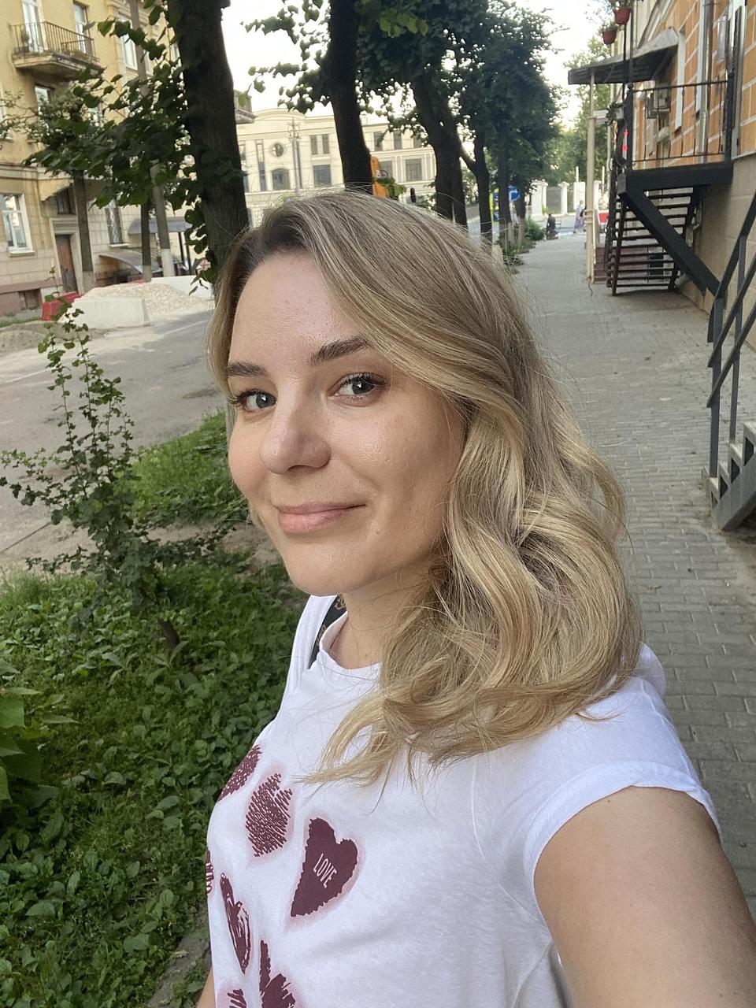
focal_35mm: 30
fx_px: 874
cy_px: 504
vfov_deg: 60.0
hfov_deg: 46.8
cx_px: 378
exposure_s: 1/66
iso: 100
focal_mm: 2.71
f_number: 2.2
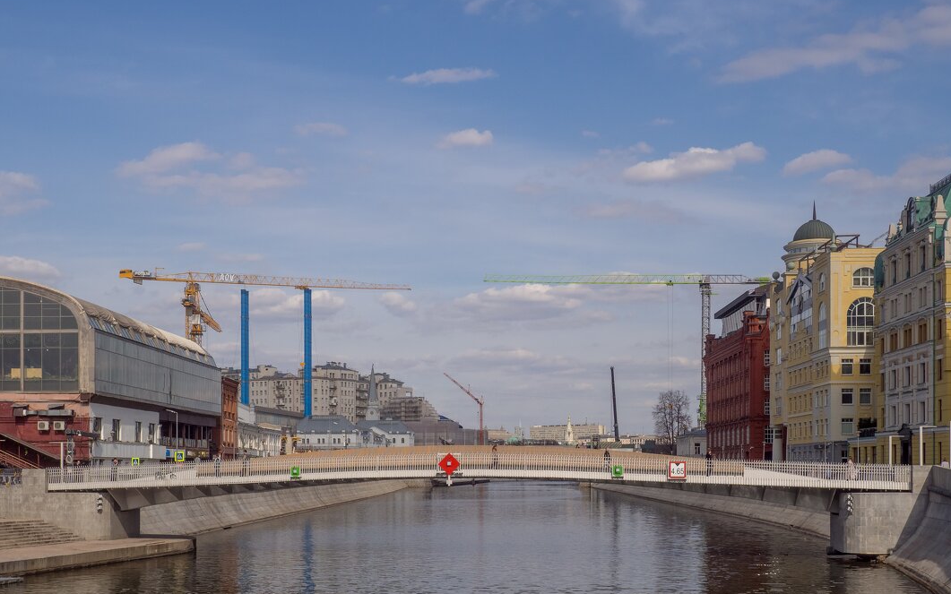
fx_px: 1218
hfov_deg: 42.6
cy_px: 354
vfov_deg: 27.4
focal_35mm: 47
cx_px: 479
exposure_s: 1/1250
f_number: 7.1
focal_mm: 22
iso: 250
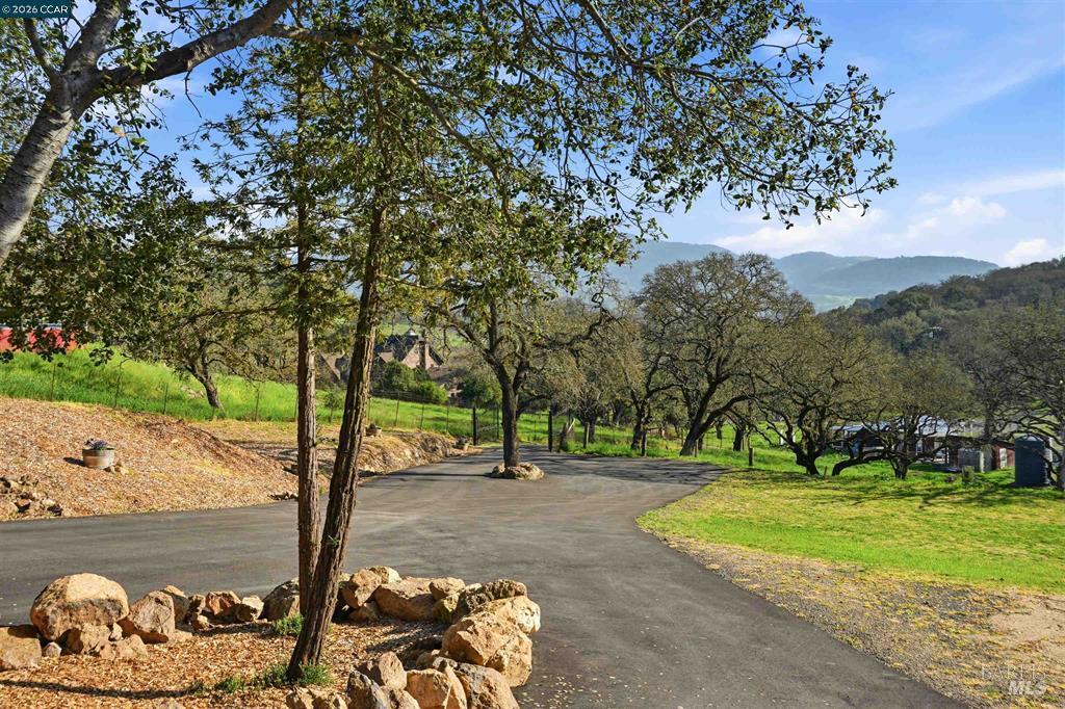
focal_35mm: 34
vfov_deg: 39.4
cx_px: 532
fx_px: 991
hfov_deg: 56.5
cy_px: 354
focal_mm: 33.5
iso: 100
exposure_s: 1/400
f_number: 13
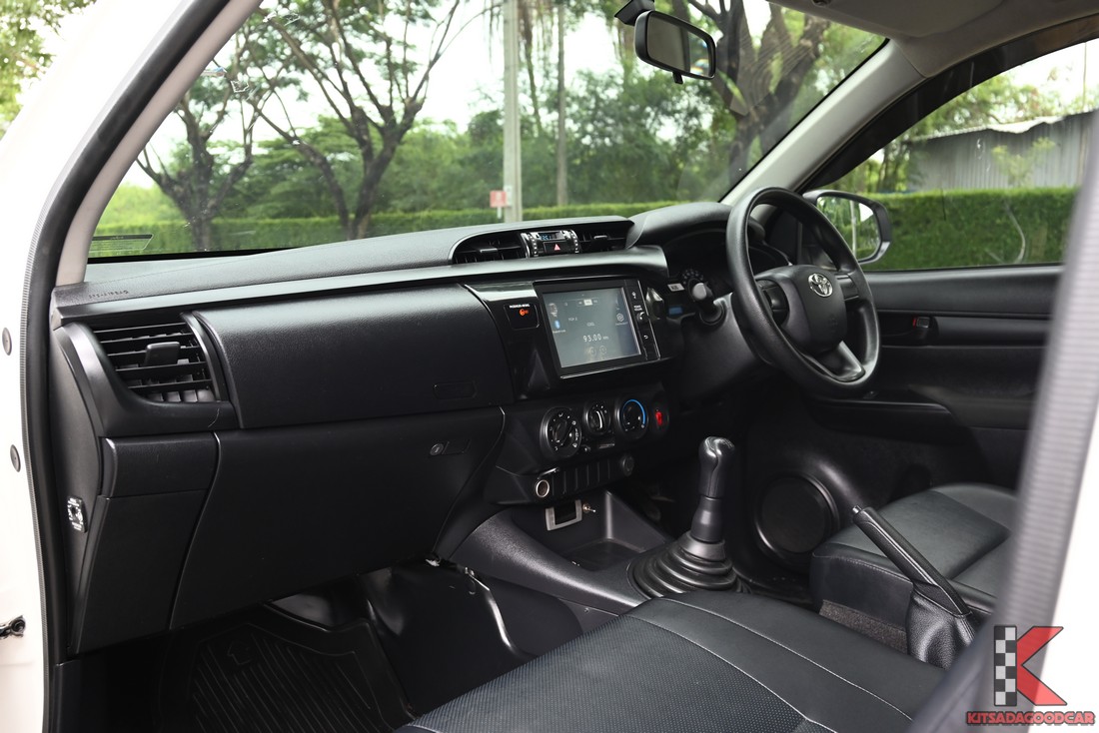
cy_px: 366
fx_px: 947
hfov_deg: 60.3
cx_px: 550
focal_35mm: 31
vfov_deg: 42.3
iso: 800
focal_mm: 31
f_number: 5.6
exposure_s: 1/125
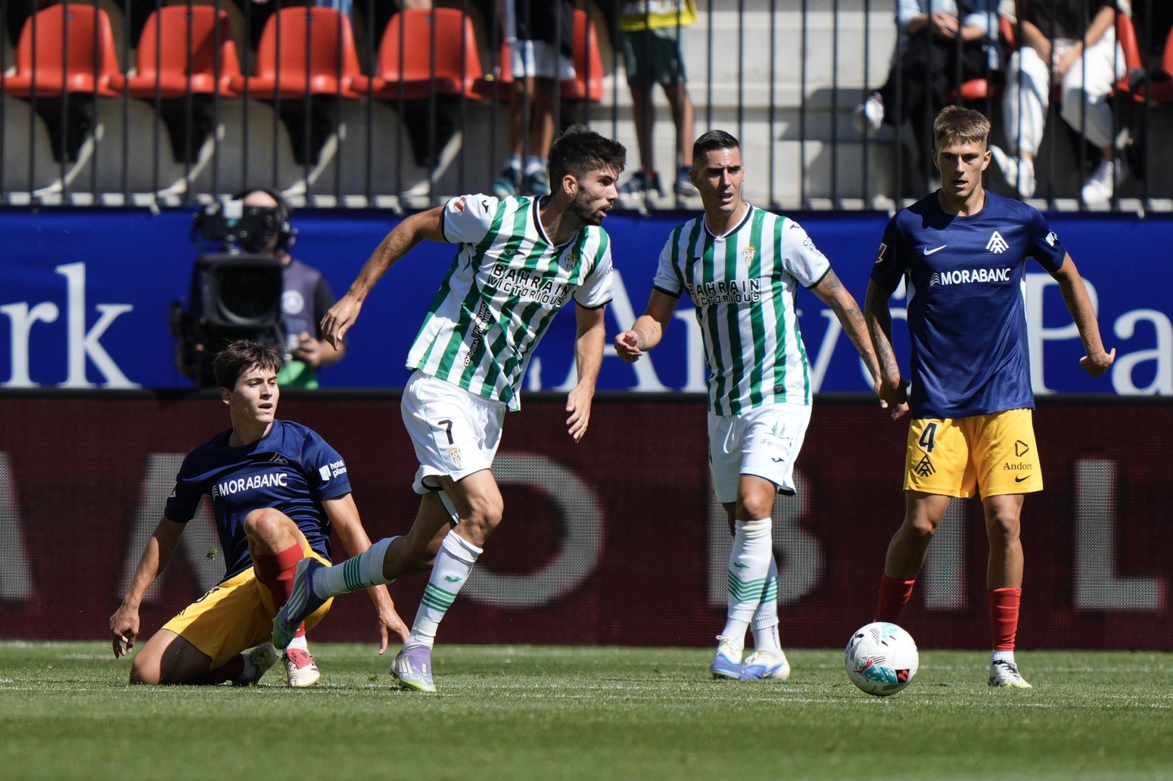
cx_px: 589
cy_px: 398
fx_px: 13451
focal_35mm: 413
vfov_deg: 3.3
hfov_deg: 5.0
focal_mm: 400
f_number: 2.8
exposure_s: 1/2500
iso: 125
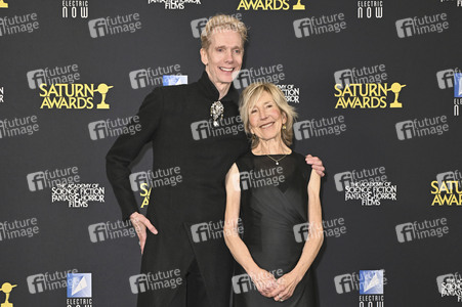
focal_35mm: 39
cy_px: 154
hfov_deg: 49.6
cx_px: 231
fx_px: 500
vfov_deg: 34.2
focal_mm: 39
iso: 2000
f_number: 5
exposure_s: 1/320
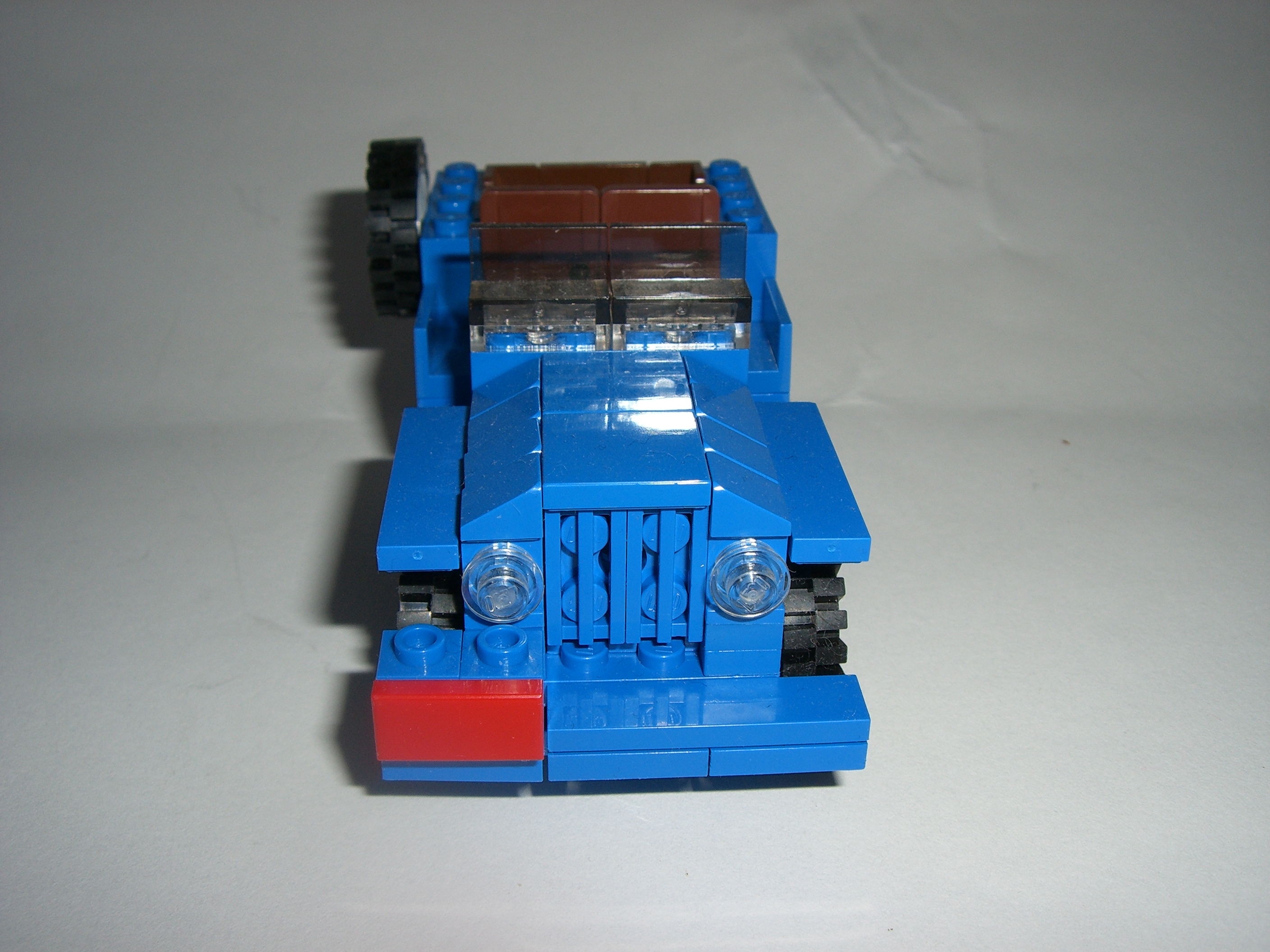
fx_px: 1394
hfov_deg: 49.0
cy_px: 476
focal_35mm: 38
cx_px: 635
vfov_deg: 37.7
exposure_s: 1/60
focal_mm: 6.2
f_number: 4.3
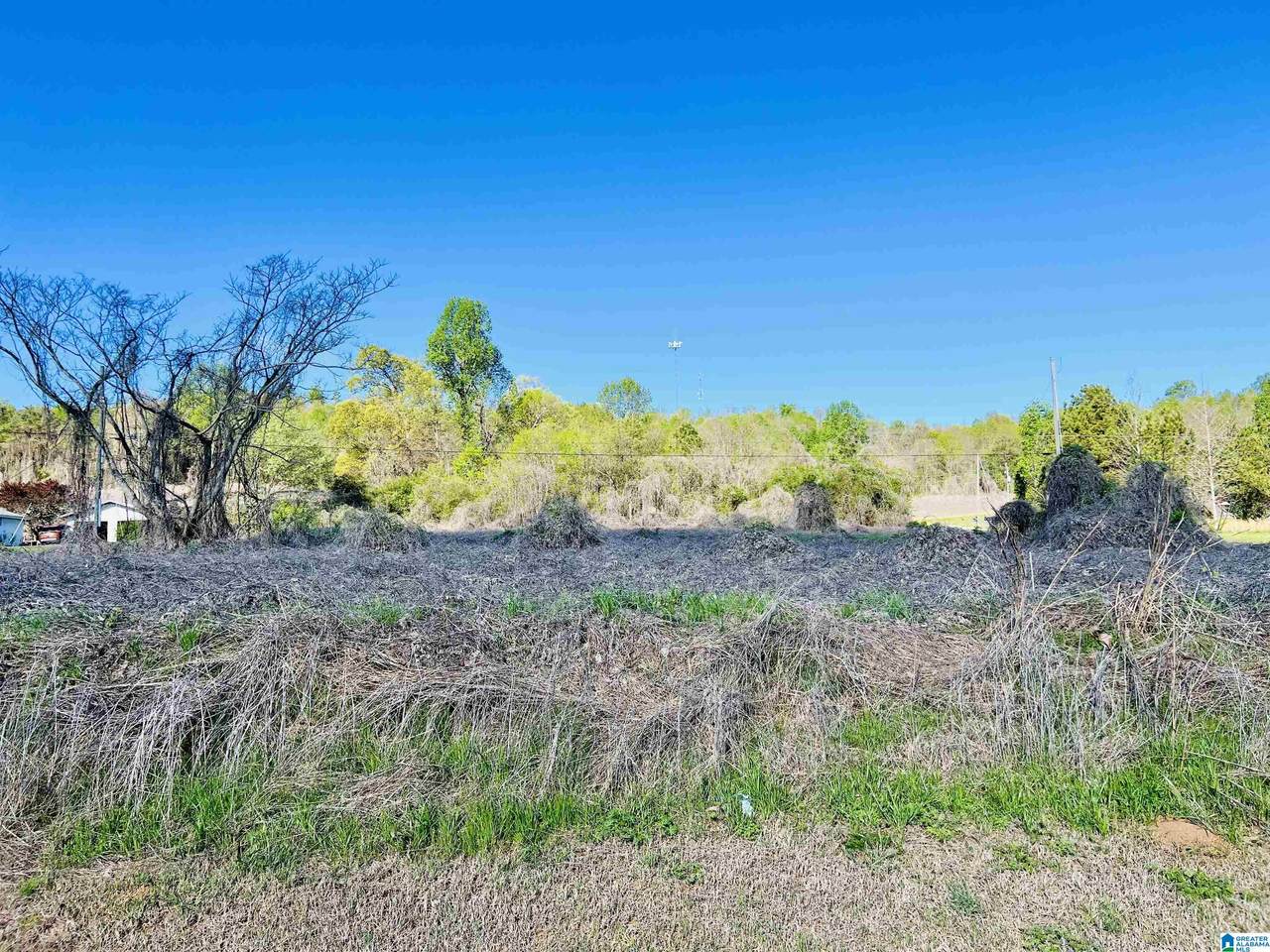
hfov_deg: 67.3
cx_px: 635
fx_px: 954
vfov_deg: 53.1
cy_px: 476
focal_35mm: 26
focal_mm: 5.7
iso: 50
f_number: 1.5
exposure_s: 1/3968
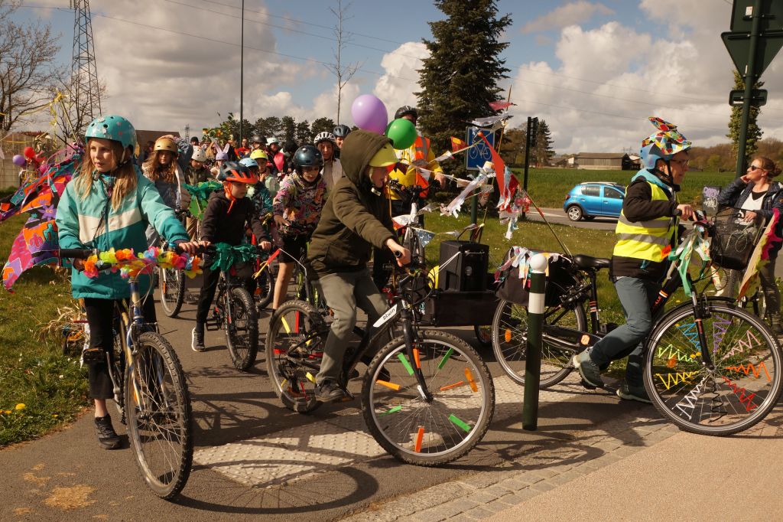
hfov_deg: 49.6
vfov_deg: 34.2
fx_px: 848
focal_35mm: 39
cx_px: 392
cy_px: 261
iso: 400
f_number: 9
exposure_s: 1/800
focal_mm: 26
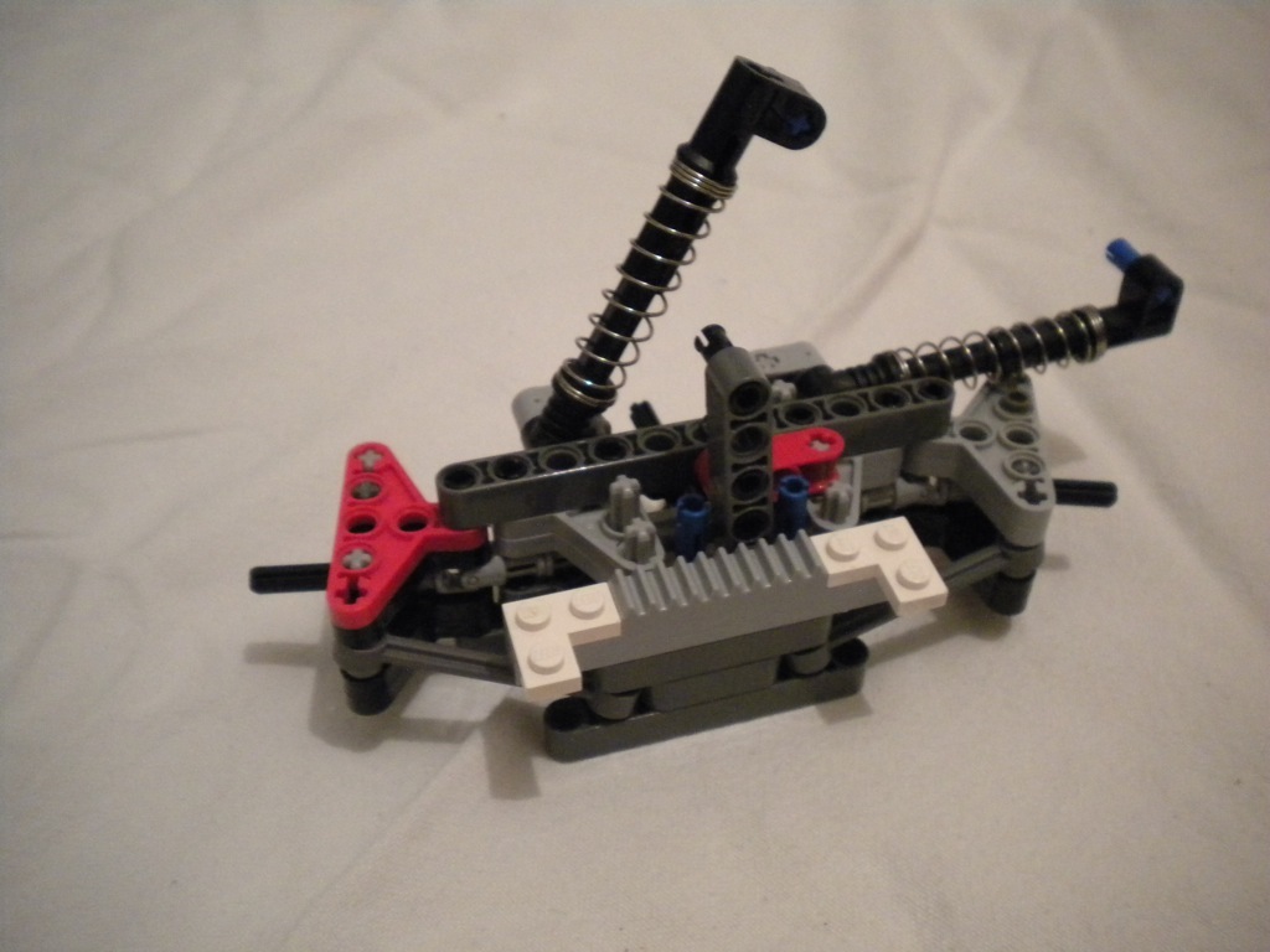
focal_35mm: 35
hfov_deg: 52.6
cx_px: 635
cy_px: 476
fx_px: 1284
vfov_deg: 40.7
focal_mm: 6.3
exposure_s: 1/24.6
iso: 800
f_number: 3.1
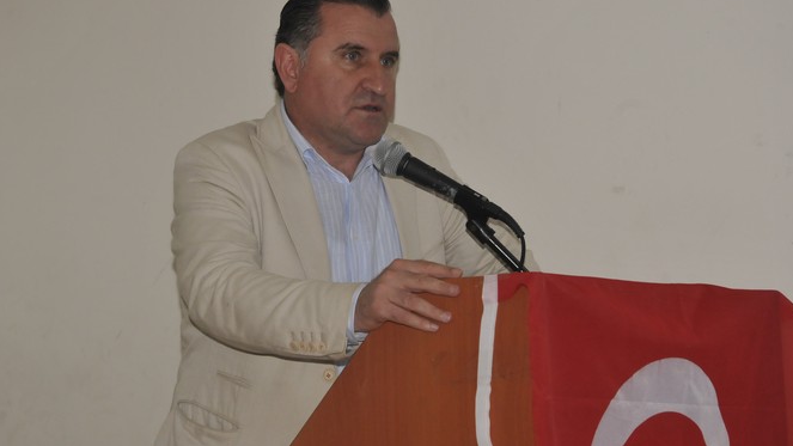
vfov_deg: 10.9
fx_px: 2334
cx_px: 398
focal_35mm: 111
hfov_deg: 19.3
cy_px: 181
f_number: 10
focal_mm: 70
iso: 1000
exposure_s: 1/60
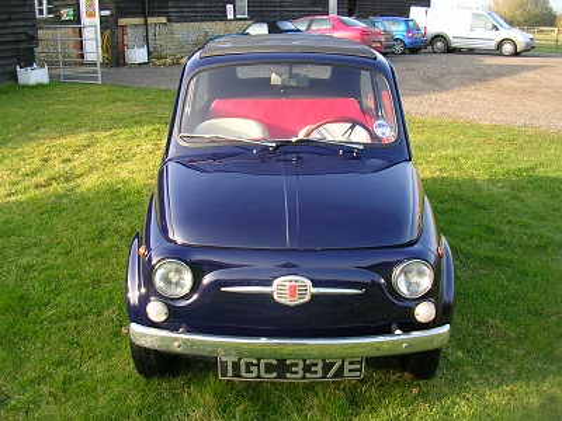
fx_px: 617
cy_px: 210
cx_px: 281
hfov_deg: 49.0
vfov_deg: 37.7
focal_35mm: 38
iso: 50
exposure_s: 1/149
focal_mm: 5.8
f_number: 2.8
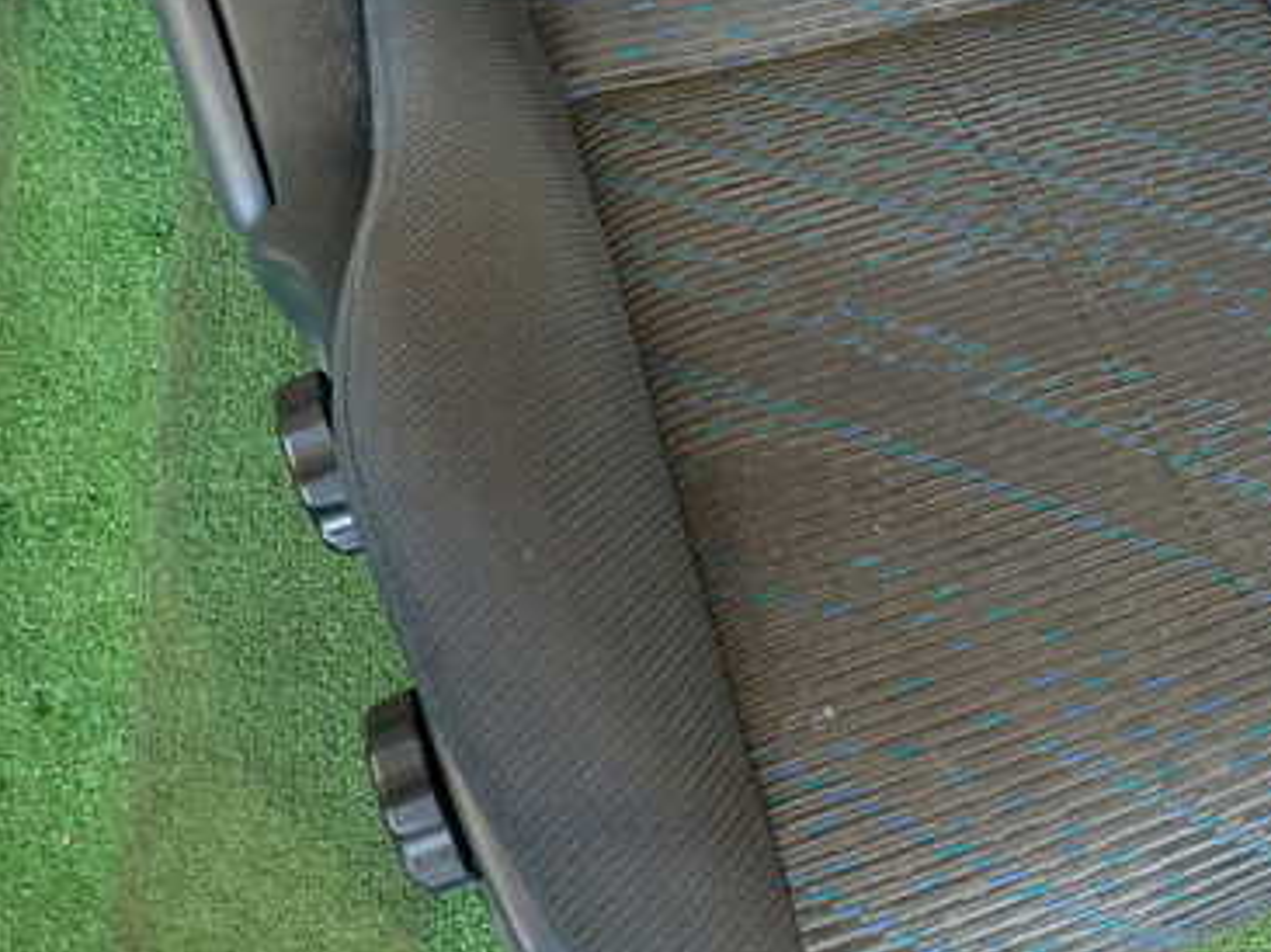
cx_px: 976
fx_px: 1504
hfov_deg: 44.1
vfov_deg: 35.0
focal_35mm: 41
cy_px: 375
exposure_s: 1/30
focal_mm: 4.5
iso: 250
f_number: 2
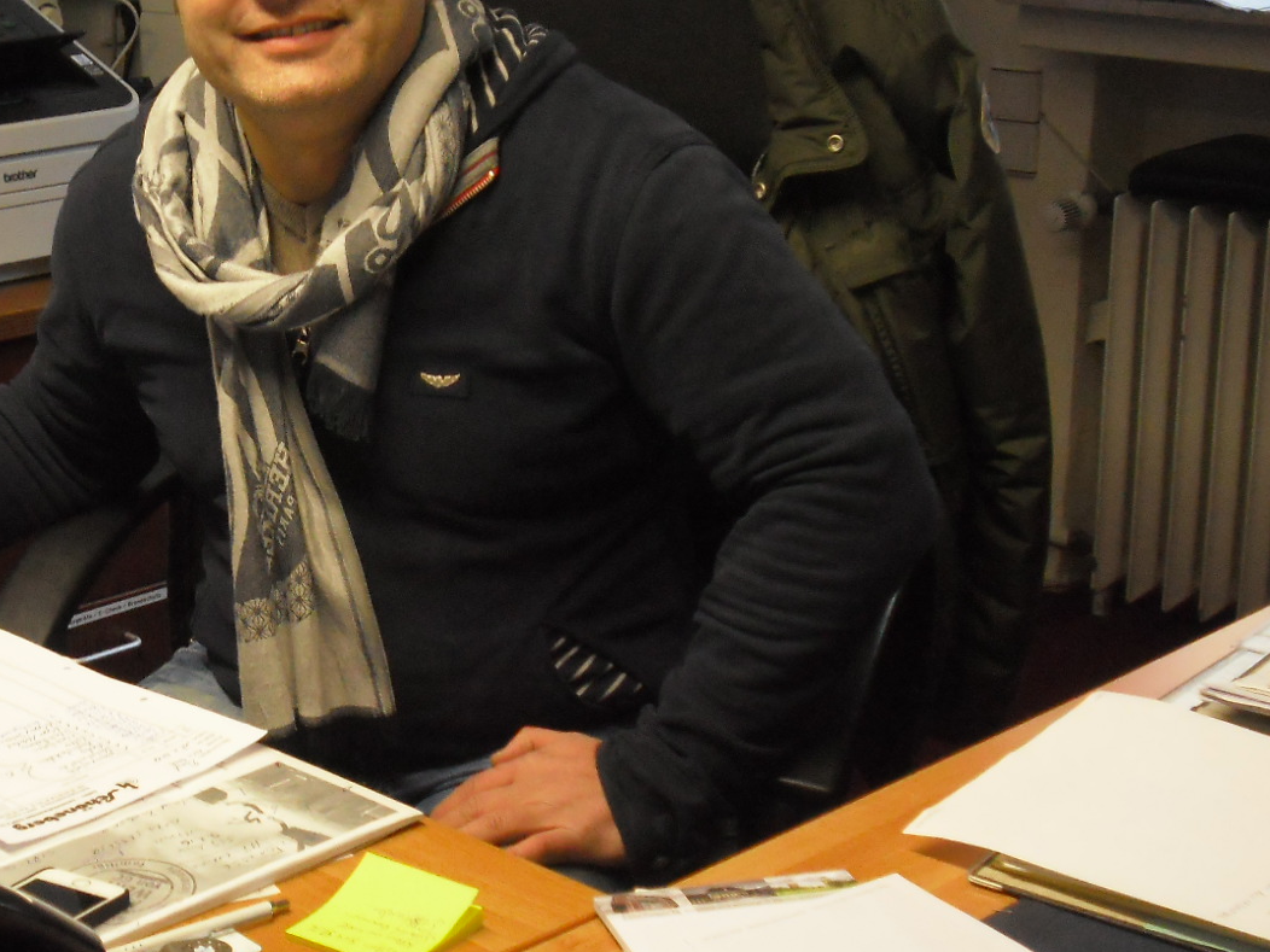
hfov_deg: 25.8
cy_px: 541
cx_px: 228
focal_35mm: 74
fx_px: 2715
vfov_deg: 19.9
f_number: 3.9
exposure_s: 1/60
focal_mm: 6.9
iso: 400
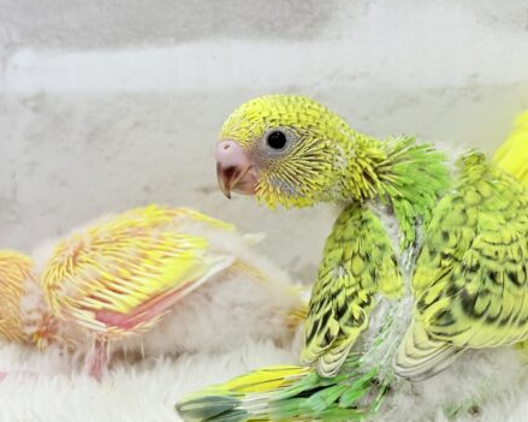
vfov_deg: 20.7
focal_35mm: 74
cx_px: 376
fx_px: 1156
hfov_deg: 25.5
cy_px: 200
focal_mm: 5.96
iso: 80
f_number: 1.6
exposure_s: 1/100
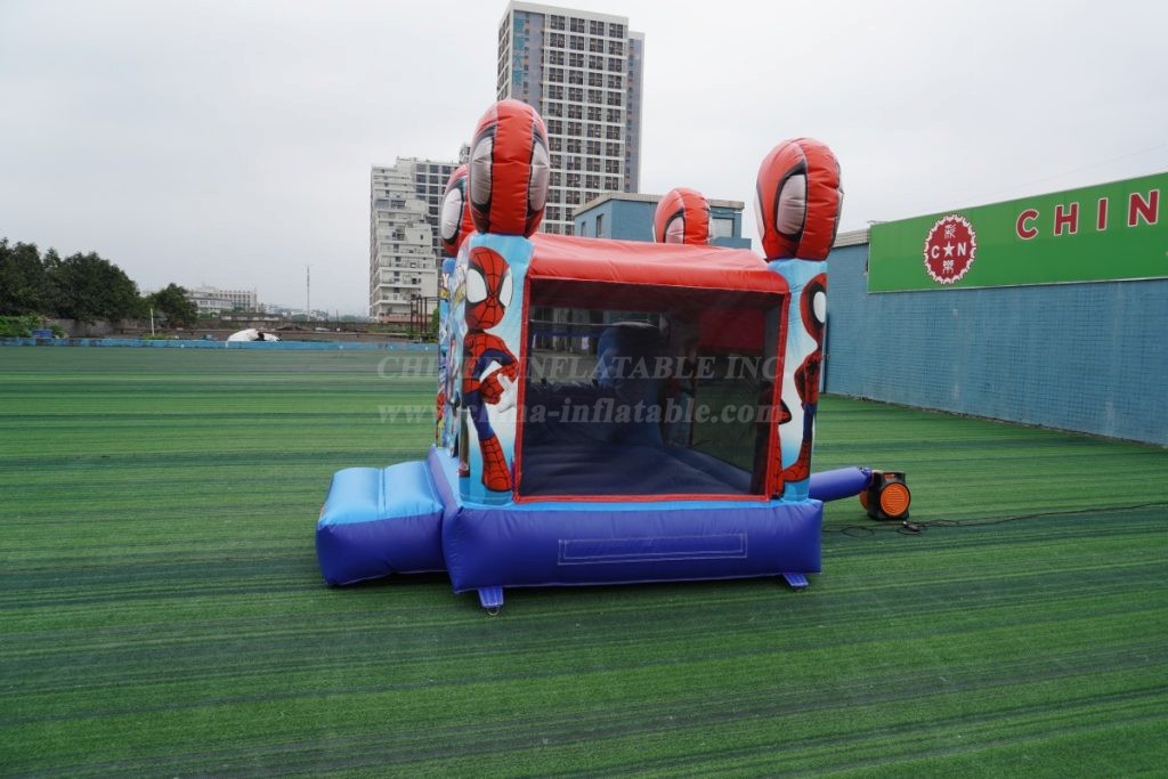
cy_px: 390
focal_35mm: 24
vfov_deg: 53.1
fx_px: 779
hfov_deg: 73.7
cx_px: 584
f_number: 6.3
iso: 100
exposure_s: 1/100
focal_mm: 16
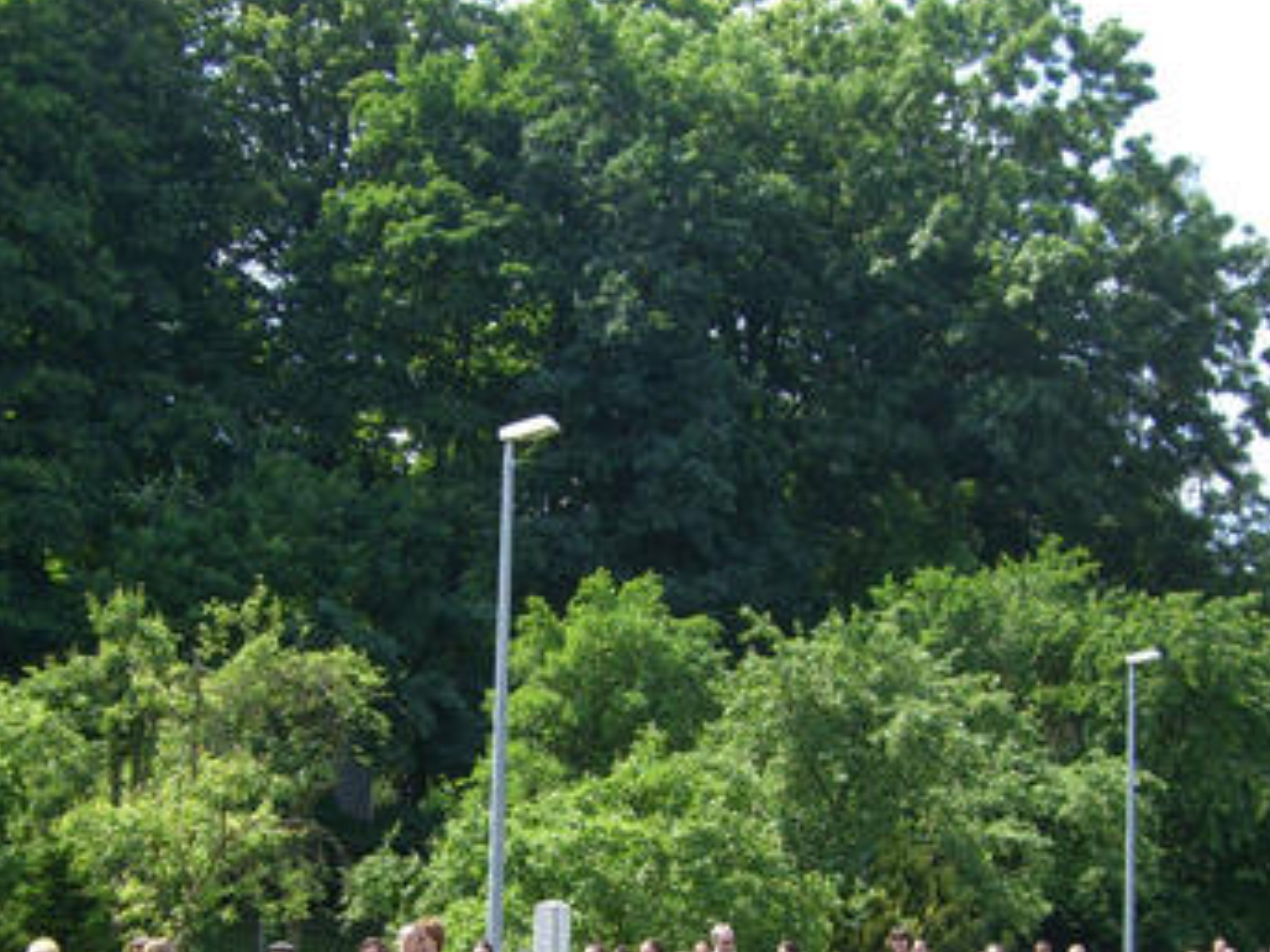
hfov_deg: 27.4
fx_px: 2604
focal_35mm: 71
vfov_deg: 20.4
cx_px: 648
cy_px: 804
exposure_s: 1/200
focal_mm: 6.2
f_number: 4.3
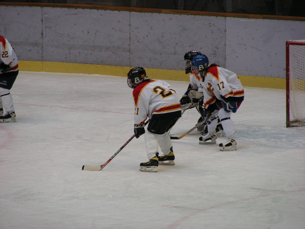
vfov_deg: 4.8
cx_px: 152
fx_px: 2723
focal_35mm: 309
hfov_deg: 6.4
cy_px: 114
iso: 183
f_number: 3.5
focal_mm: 51.6
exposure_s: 1/79.3
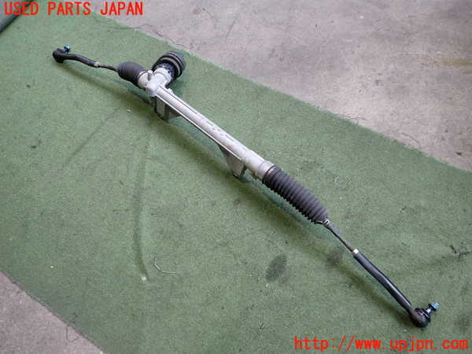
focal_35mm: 30
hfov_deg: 60.0
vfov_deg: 46.8
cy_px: 177
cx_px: 236
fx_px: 409
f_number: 2.3
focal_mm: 5.4
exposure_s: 1/40
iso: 200
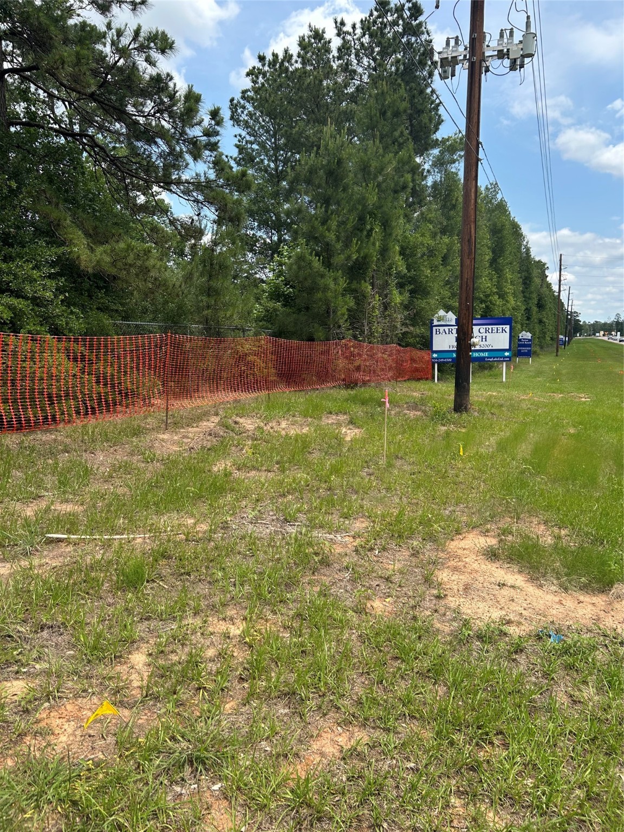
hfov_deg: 53.1
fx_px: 625
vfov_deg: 67.3
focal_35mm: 26
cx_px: 312
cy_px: 416
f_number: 1.5
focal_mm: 5.7
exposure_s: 1/1838
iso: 50
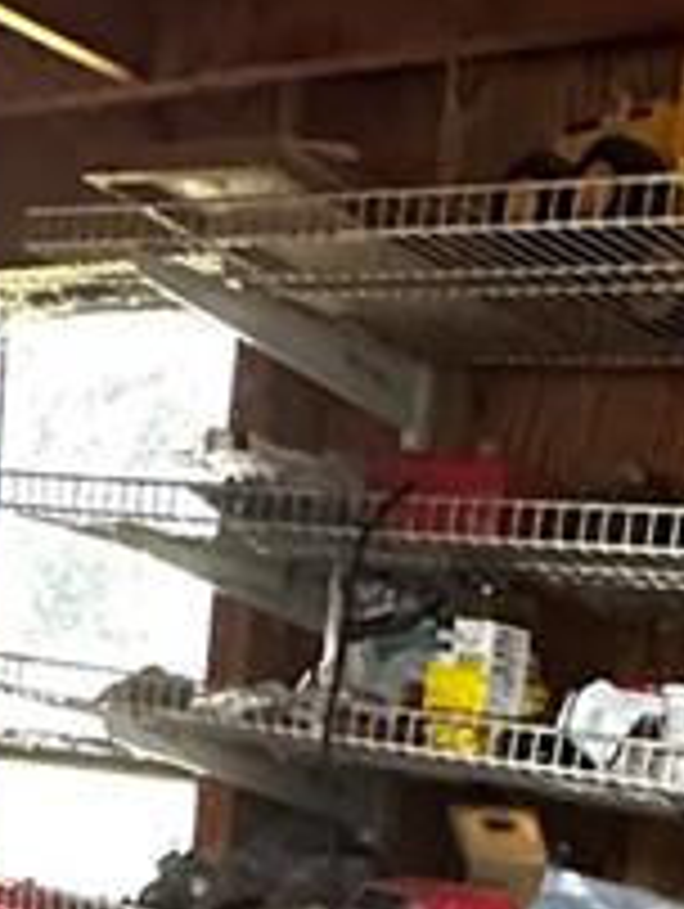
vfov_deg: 19.4
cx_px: 590
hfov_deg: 17.6
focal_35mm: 83
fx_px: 2182
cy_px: 1490
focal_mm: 2.22
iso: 800
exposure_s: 1/60
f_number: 2.2
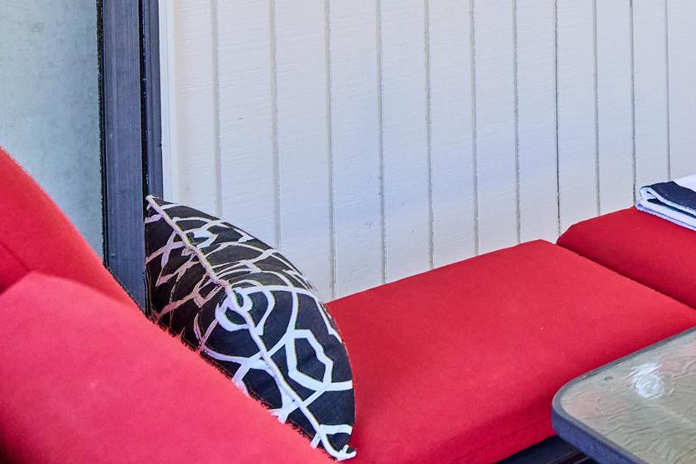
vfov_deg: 20.2
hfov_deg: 26.1
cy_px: -201
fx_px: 1140
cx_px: 1014
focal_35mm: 59
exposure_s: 1/400
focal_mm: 16
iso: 1600
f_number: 3.5
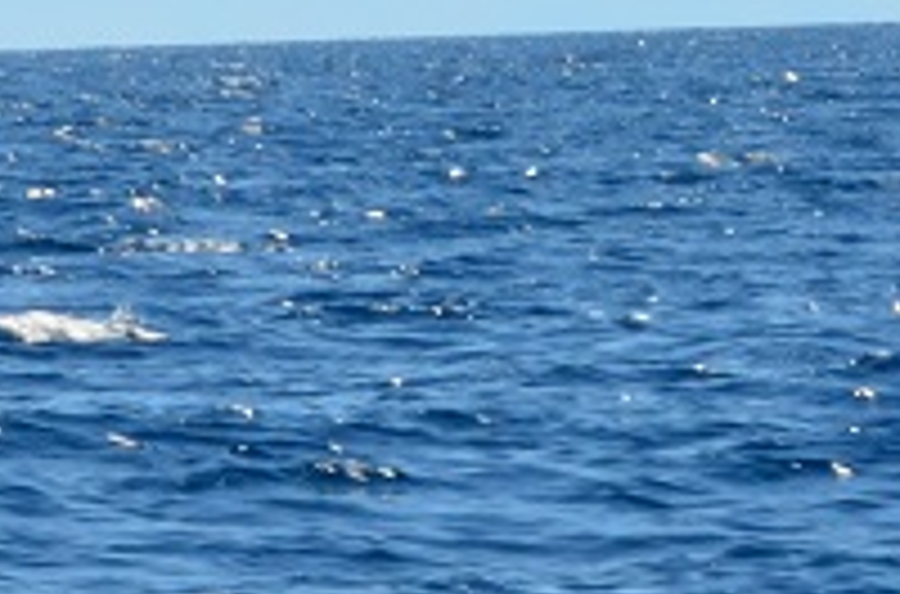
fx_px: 16049
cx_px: 547
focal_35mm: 644
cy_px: 506
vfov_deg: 2.1
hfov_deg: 3.2
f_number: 32
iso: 400
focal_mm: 86
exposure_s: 1/60
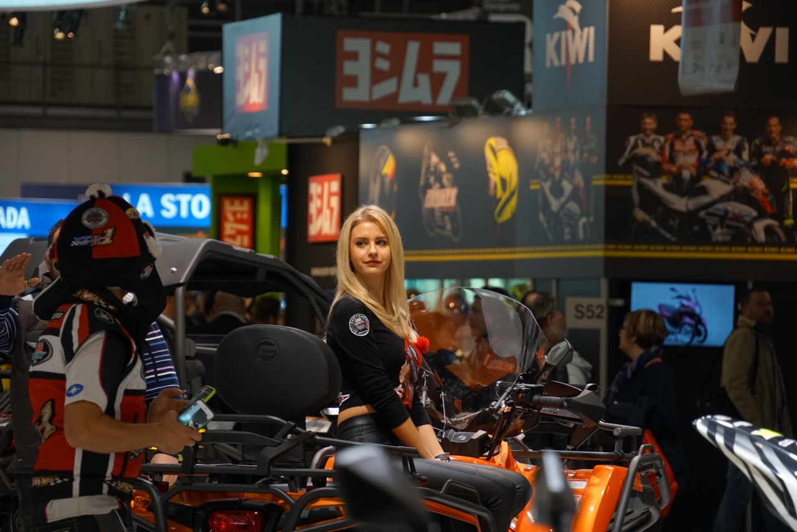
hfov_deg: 8.1
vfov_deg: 5.4
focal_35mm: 253
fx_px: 5602
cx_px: 398
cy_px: 266
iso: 1600
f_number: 6.3
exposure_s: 1/320
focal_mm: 169
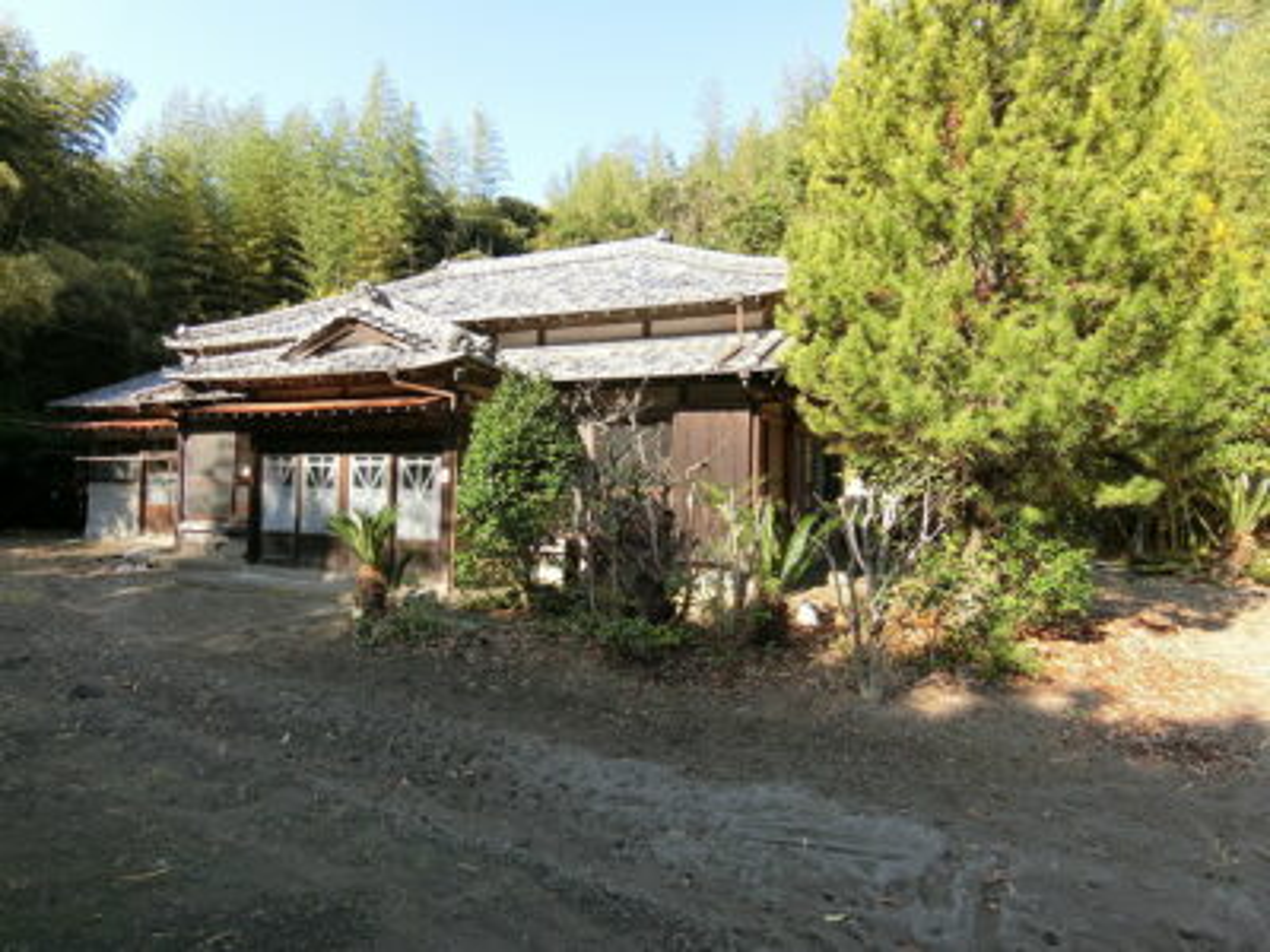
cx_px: 635
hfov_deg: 84.7
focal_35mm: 19
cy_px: 476
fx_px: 697
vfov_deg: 68.7
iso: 80
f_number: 2.7
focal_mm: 4.06
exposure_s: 1/400
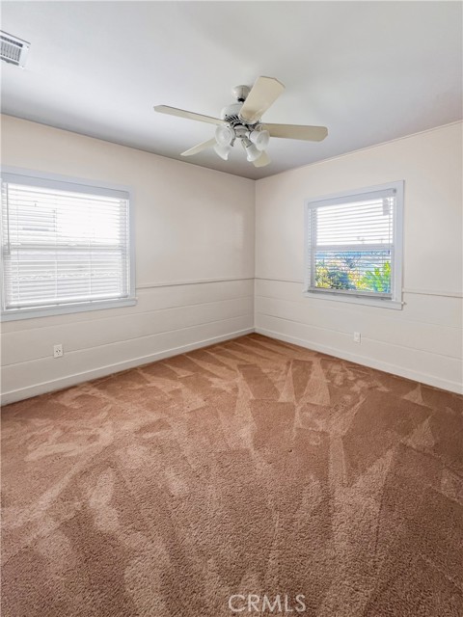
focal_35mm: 13
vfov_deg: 106.2
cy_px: 308
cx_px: 232
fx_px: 232
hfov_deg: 89.9
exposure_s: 1/100
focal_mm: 1.57
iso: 80
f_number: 1.8
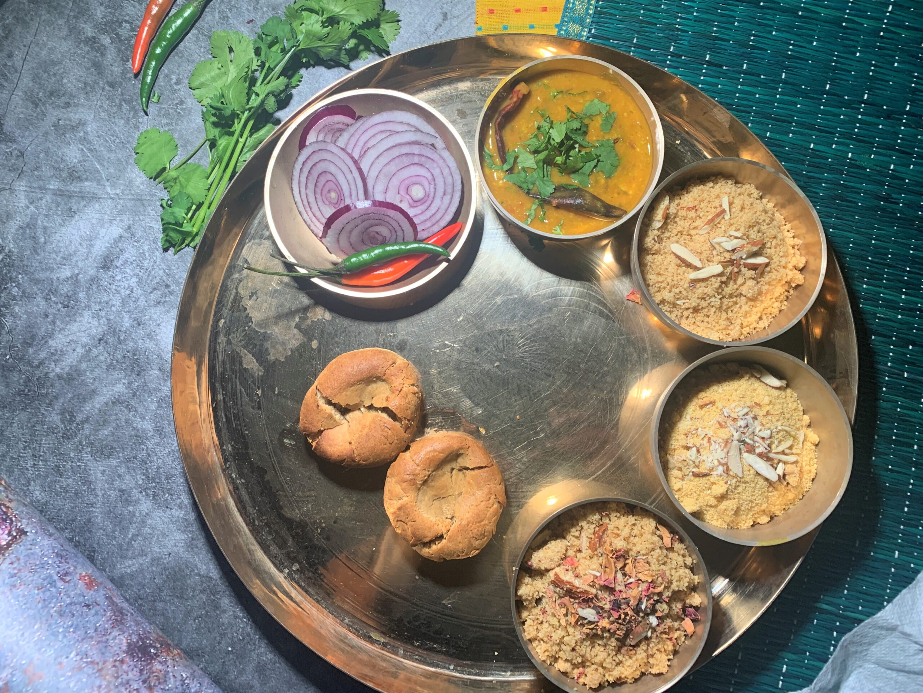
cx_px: 462
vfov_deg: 53.1
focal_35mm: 26
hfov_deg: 67.3
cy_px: 346
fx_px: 693
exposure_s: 1/69
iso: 100
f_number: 1.8
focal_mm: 4.25
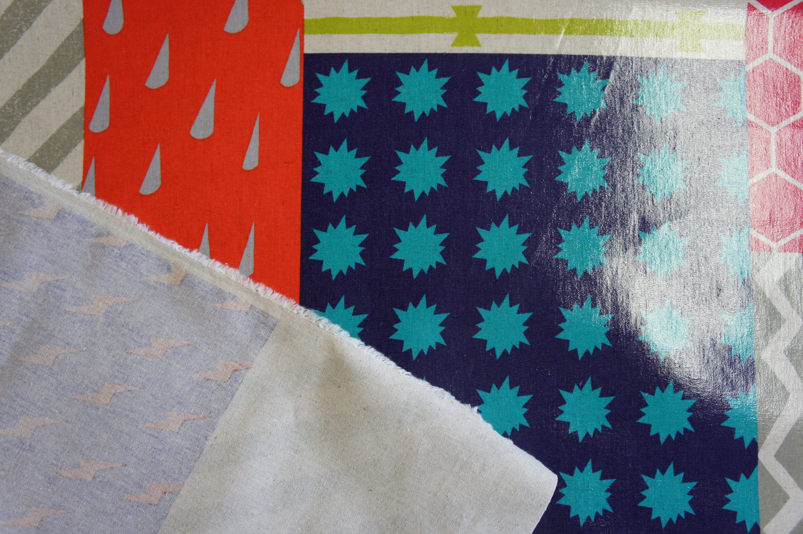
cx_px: 402
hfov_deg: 53.2
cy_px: 267
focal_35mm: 36
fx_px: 803
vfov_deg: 36.8
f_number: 4.5
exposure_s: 1/50
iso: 200
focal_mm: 24
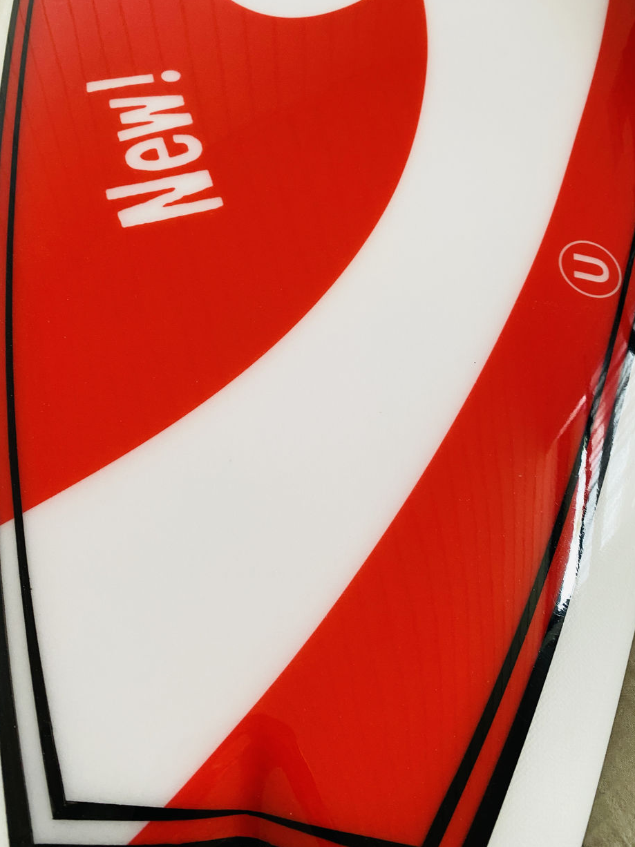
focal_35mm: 28
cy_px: 398
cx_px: 298
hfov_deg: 49.7
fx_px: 685
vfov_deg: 63.4
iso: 125
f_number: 1.8
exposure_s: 1/60
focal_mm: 4.25
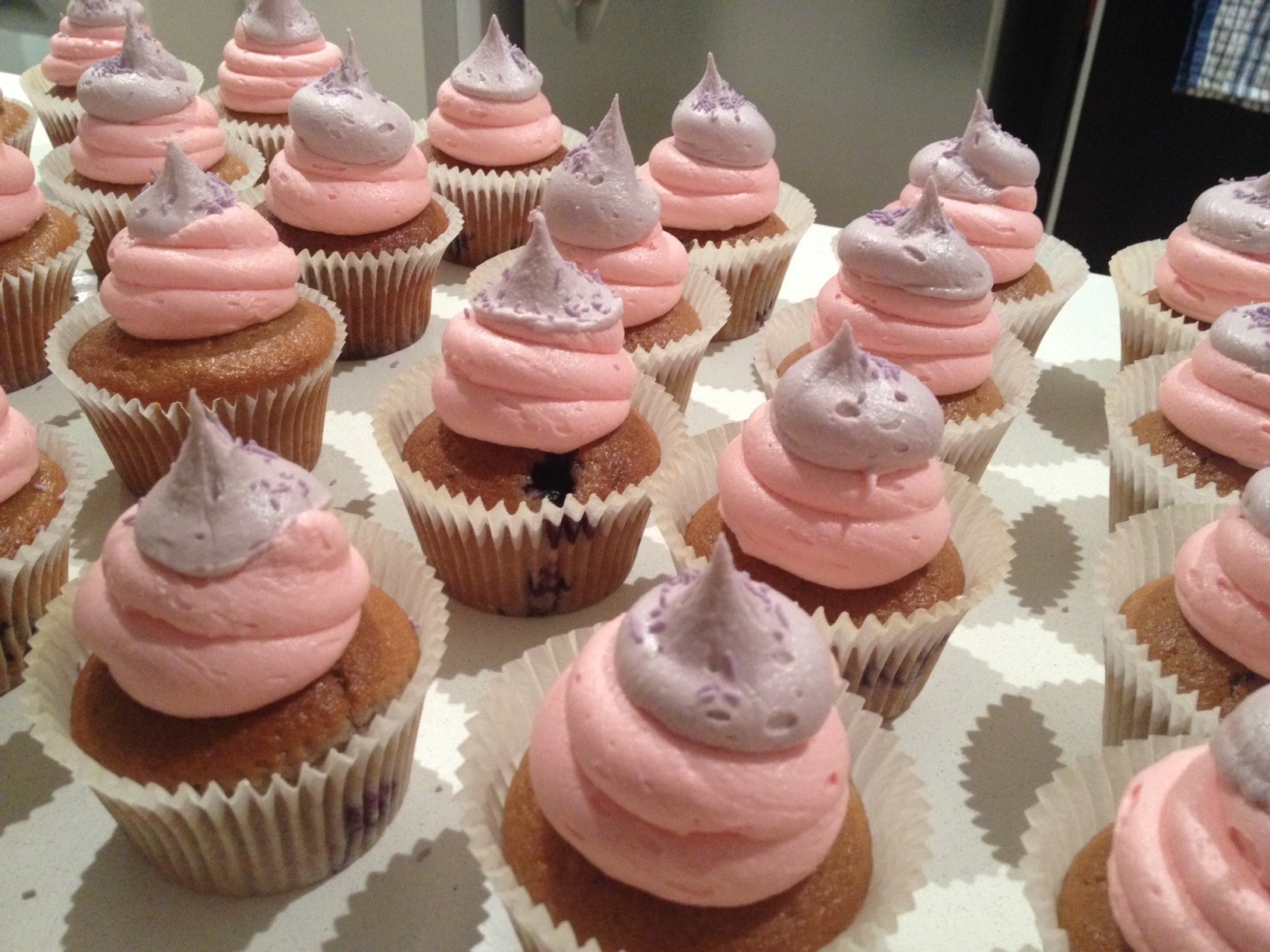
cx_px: 635
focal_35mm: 35
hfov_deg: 52.6
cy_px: 476
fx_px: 1284
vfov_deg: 40.7
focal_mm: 4.28
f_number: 2.4
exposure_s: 1/20
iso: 320
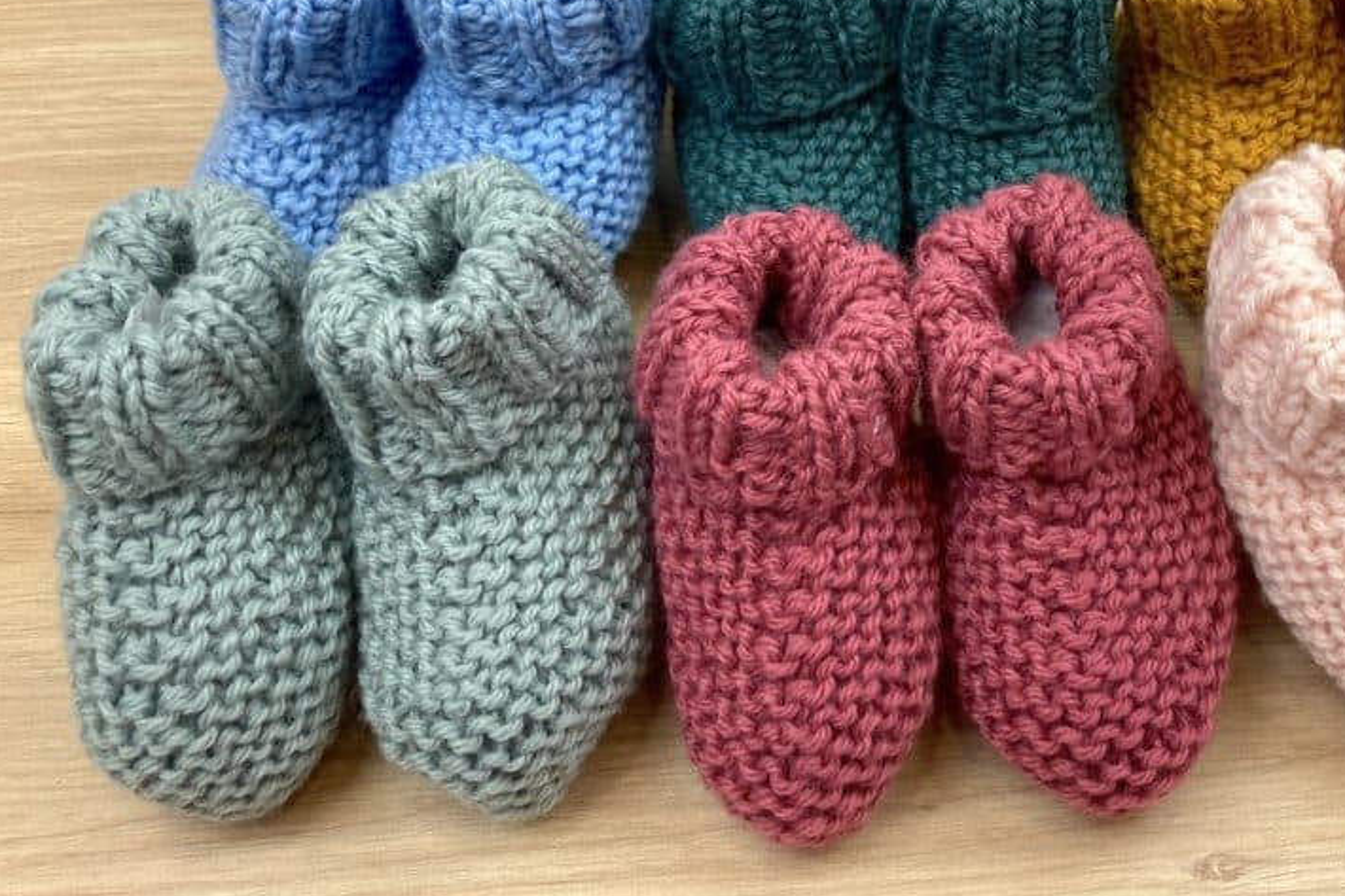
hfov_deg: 45.7
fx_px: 1569
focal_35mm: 42
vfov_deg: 31.3
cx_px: 902
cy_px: 214
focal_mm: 3.99
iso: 50
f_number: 1.8
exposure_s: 1/100
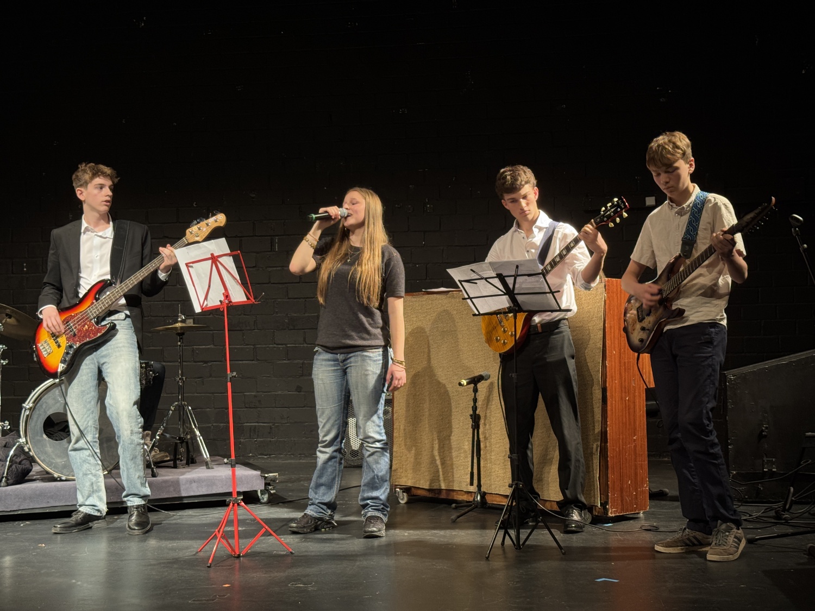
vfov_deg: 30.3
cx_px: 408
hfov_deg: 39.7
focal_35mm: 48
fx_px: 1130
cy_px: 306
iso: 125
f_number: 1.78
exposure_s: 1/50
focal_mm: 6.76
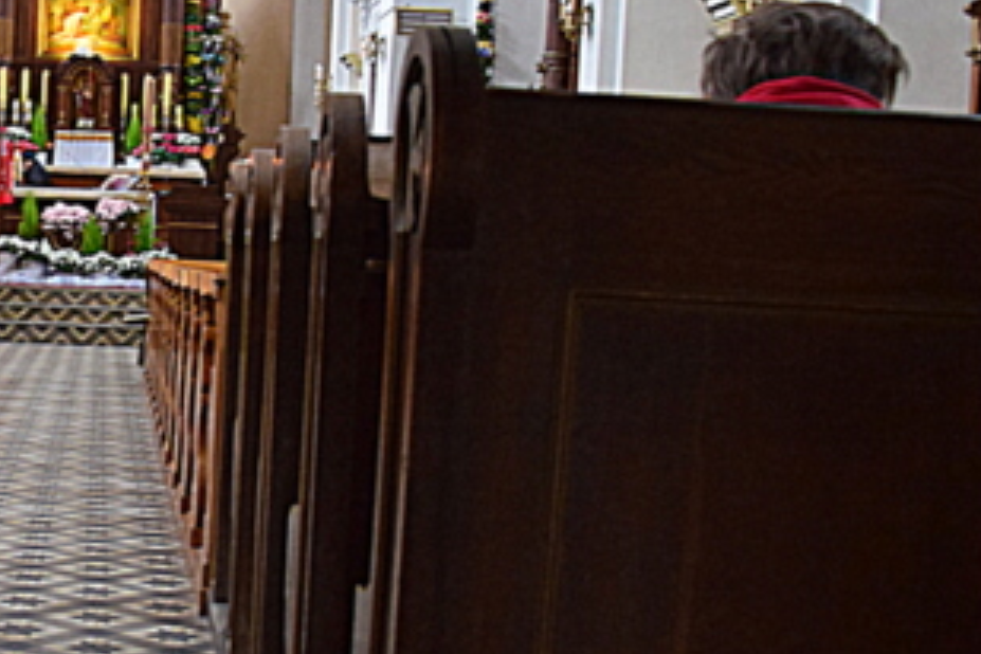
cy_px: 441
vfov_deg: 19.4
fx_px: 1907
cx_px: 32
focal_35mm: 70
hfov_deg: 27.4
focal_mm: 18
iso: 1600
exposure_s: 1/10
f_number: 3.5
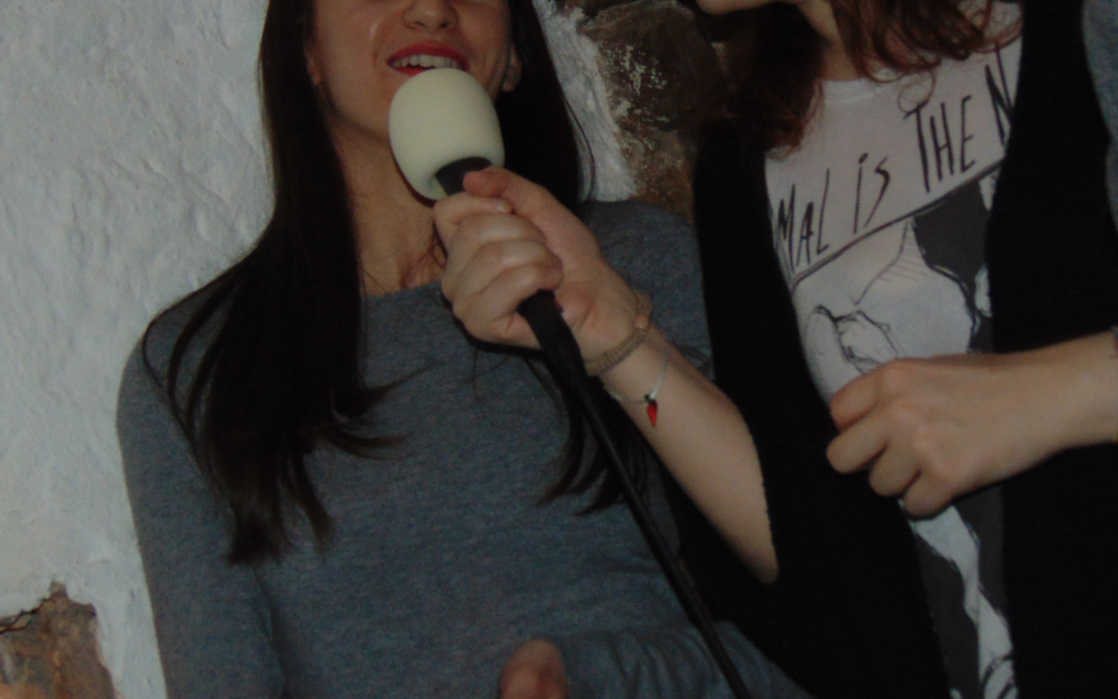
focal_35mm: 96
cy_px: 111
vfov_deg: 13.5
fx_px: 2925
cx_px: 550
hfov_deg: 21.6
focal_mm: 10.8
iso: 400
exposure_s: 1/60
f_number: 3.6
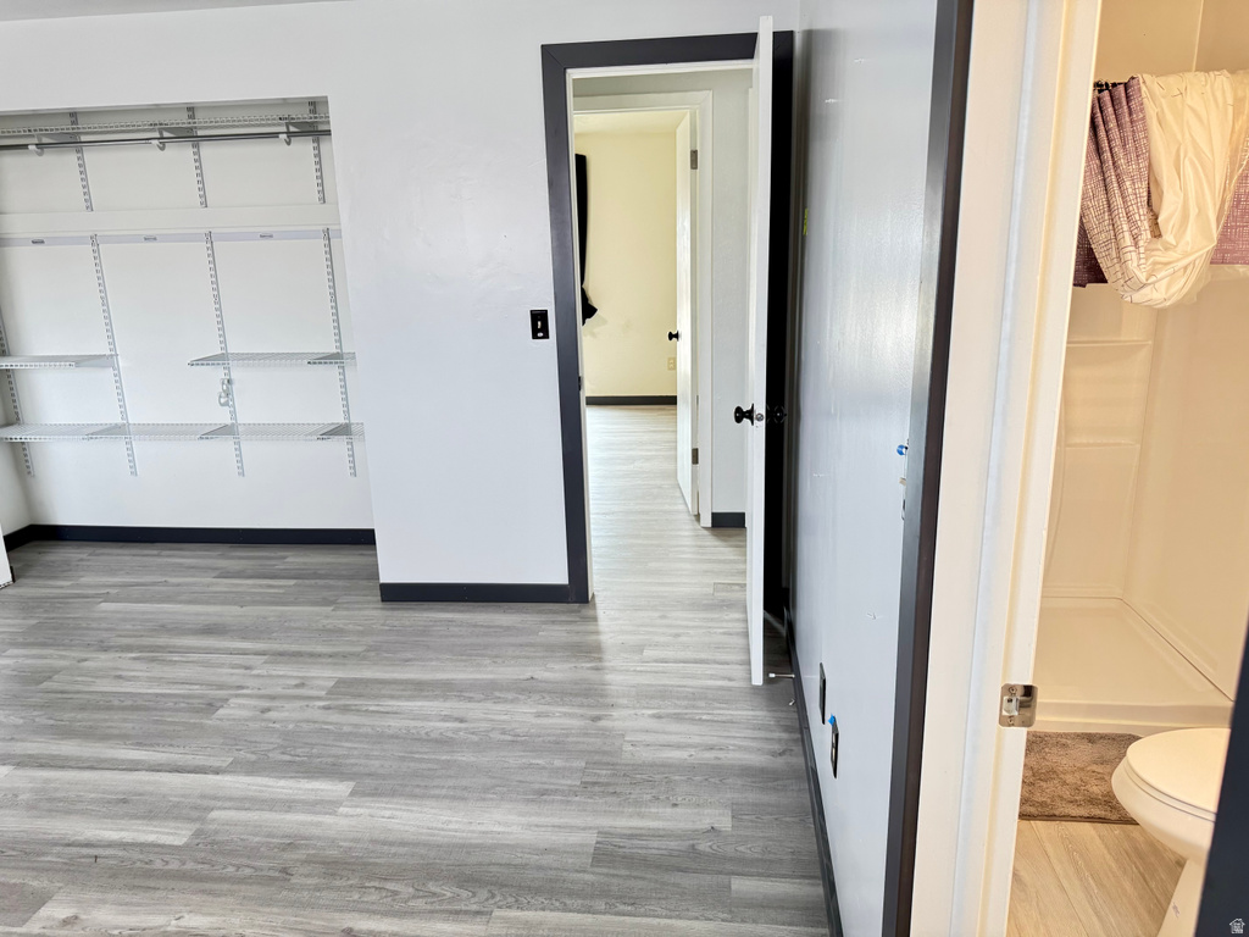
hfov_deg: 71.6
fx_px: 866
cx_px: 624
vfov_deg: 56.8
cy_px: 468
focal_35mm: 24
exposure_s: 1/60
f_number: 1.78
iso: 500
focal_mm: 6.76
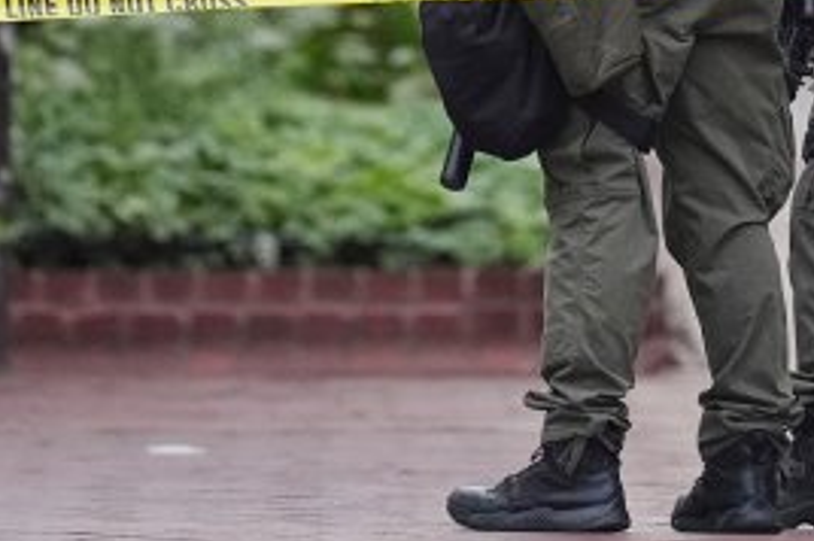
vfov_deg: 0.8
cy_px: -236
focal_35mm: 1794
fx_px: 40515
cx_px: 383
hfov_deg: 1.2
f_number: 4
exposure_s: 1/1250
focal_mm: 600
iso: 5000
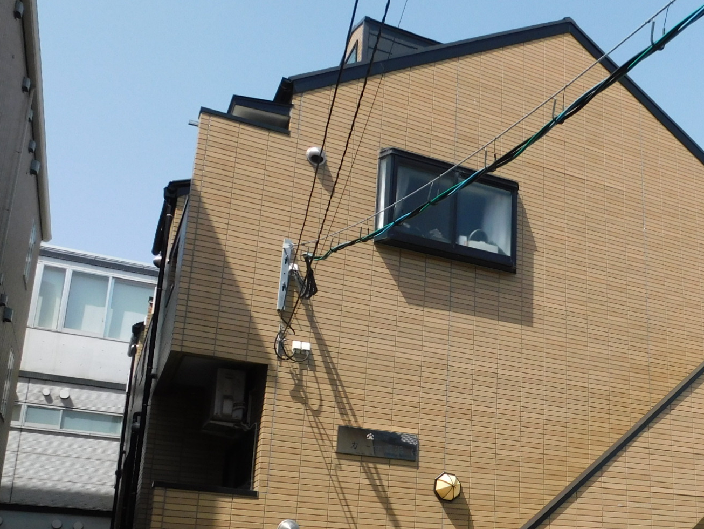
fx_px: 814
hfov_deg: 45.8
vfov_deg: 35.1
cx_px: 486
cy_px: 408
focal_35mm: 40
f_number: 3
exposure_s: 1/1250
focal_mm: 4
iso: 125
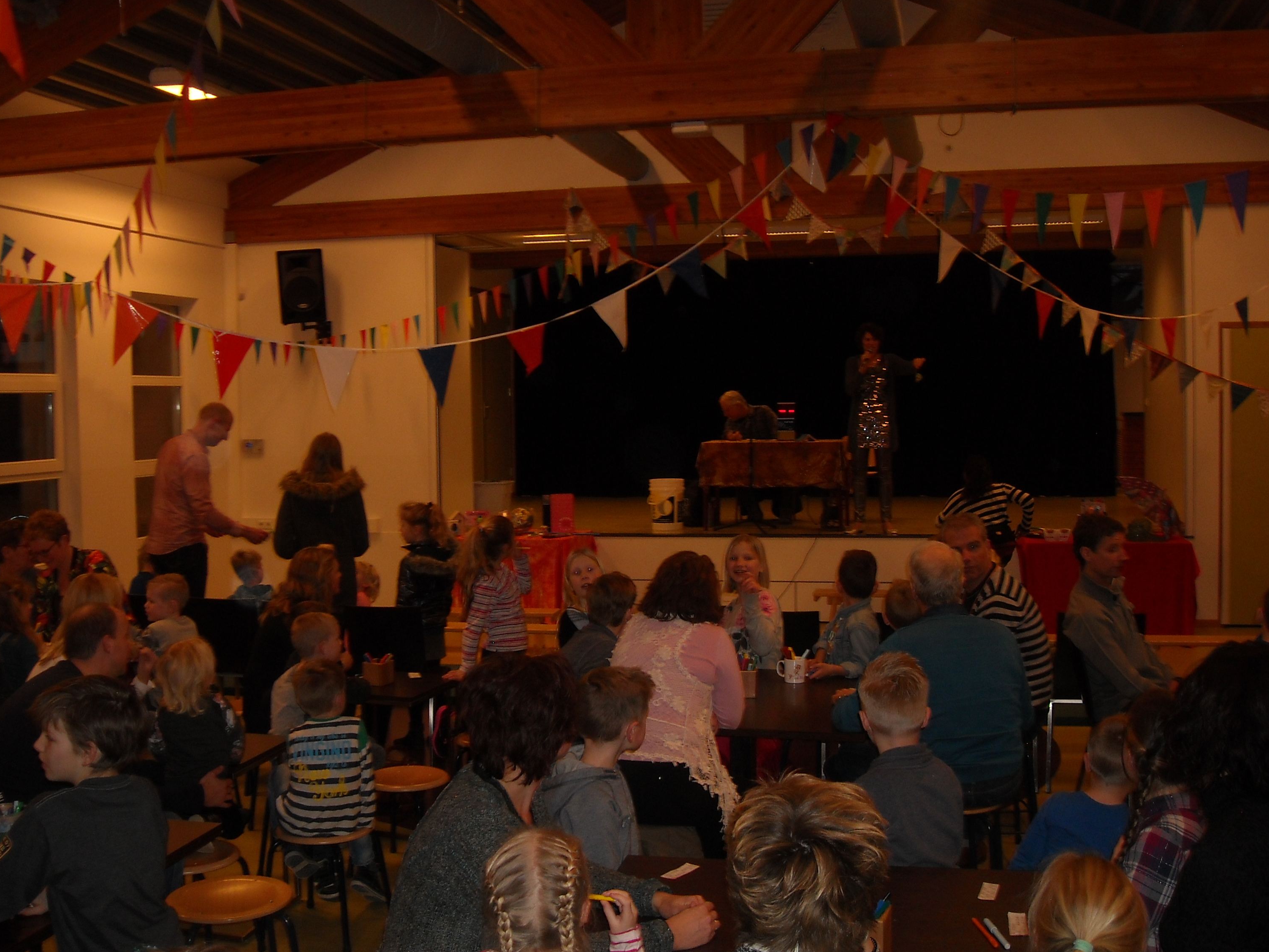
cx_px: 613
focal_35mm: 38
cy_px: 467
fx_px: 1393
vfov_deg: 37.7
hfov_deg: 49.0
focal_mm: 5.7
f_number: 2.8
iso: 100
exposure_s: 1/60
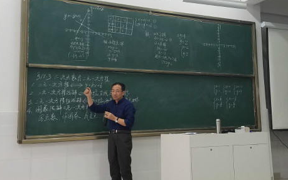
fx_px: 377
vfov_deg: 26.8
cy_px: 70
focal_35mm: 48
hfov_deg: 41.6
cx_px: 174
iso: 125
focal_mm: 4.2
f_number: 1.7
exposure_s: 1/50
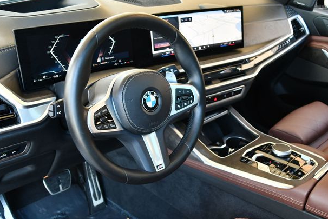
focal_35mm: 38
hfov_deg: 50.7
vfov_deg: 35.1
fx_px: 346
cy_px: 110
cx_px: 166
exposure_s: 1/125
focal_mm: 18
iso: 800
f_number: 3.5
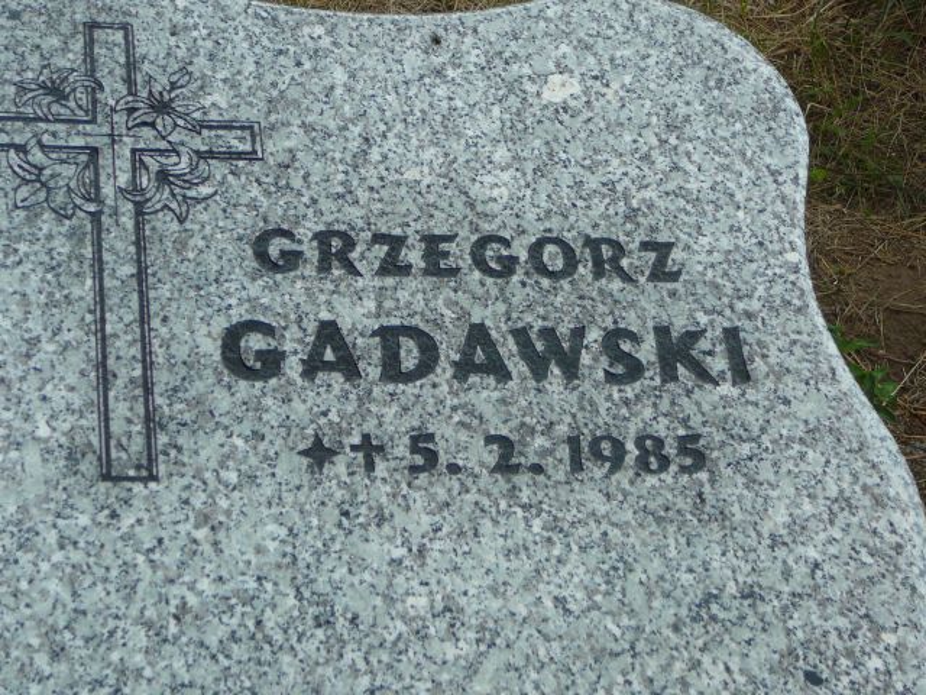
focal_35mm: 77
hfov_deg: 25.3
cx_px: 463
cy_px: 348
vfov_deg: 19.1
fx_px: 2060
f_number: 3.7
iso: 80
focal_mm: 11.5
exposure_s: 1/500
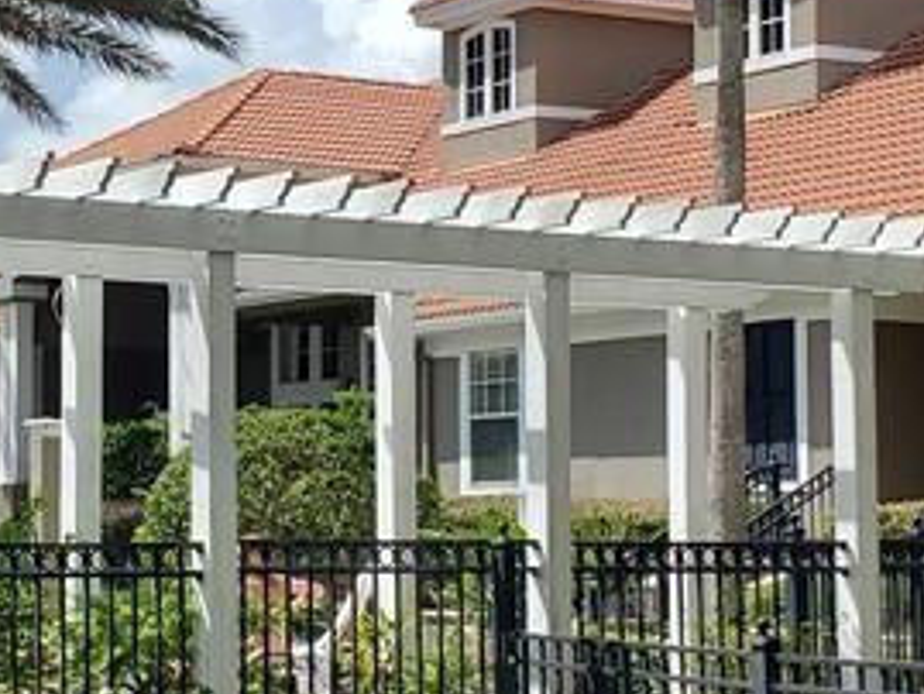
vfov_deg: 15.0
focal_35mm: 99
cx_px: -34
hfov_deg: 19.2
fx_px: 2644
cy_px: 333
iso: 50
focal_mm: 4.3
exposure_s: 1/1988
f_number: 2.4
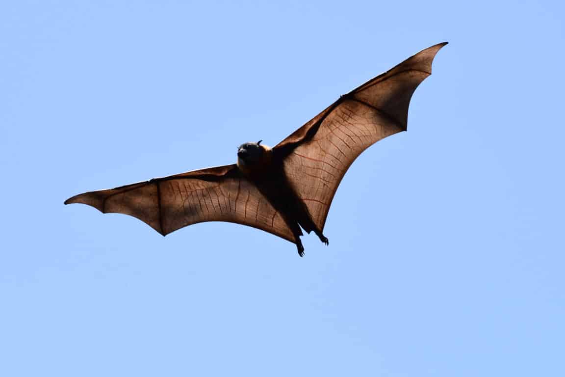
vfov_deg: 3.5
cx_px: 282
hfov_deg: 5.3
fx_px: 6120
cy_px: 188
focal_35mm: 390
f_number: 5.6
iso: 500
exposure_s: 1/2000
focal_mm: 260
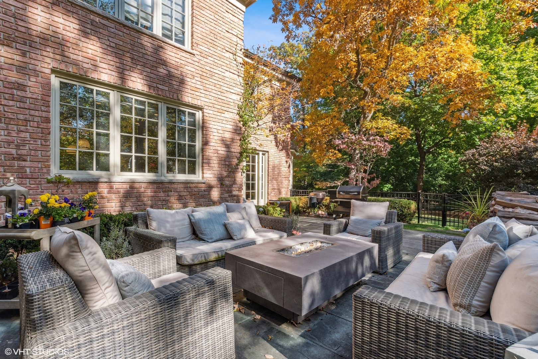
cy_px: 180
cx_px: 269
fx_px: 224
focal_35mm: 15
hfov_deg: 100.4
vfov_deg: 77.3
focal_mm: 10
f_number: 10
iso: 200
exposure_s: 1/400
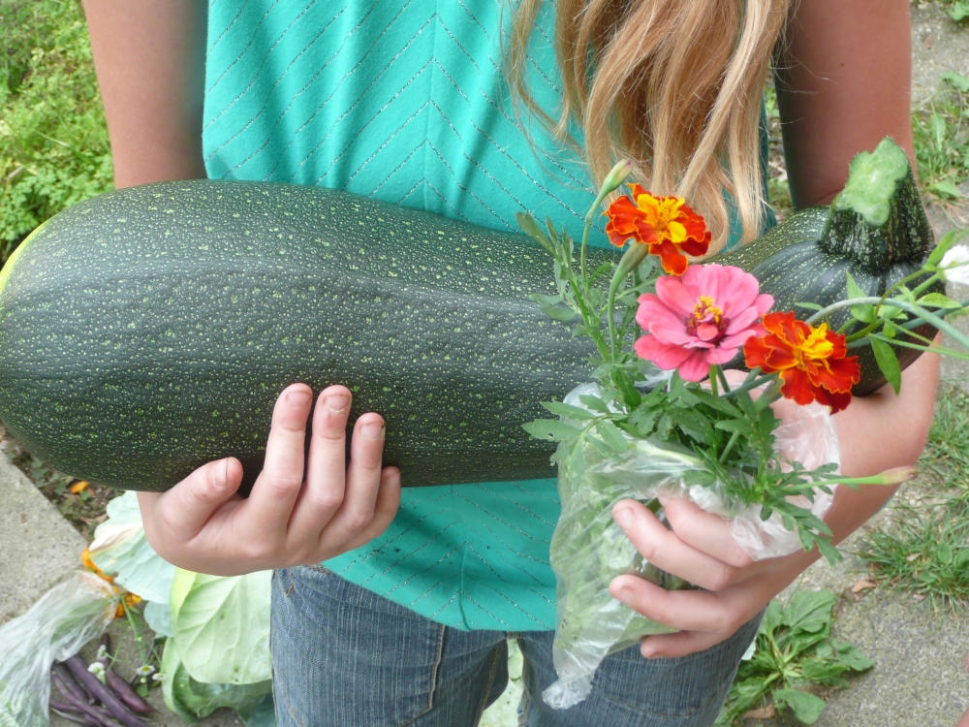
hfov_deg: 31.2
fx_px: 1736
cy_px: 364
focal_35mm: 62
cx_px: 484
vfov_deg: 23.7
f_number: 4.5
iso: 100
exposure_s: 1/60
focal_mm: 10.2
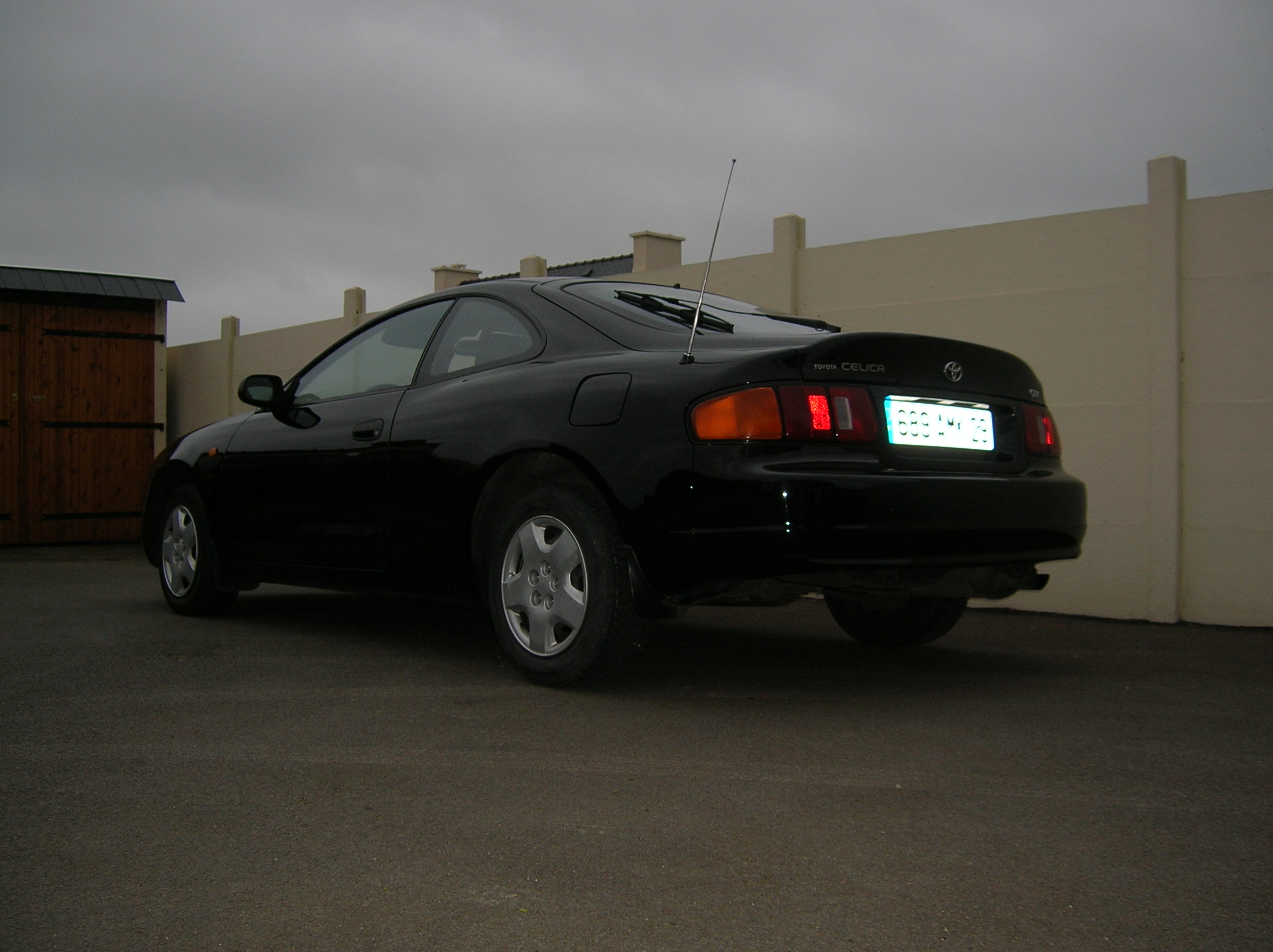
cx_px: 636
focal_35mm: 34
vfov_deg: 41.7
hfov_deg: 54.0
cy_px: 476
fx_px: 1249
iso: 50
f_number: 2.9
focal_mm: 5.7
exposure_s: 1/60.1
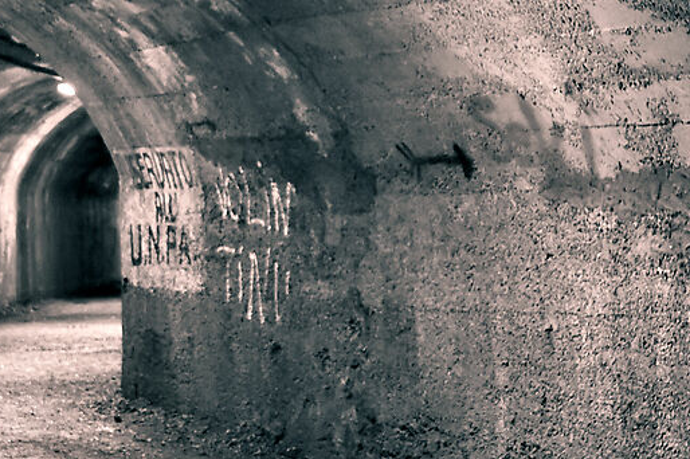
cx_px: 175
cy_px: 170
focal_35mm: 112
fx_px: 2145
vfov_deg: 12.2
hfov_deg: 18.2
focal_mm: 24
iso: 1000
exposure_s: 1/25
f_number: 4
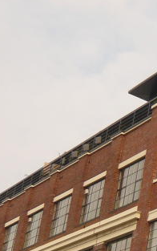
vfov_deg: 21.3
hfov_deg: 12.3
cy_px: 182
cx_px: 287
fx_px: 663
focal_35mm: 97
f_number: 2.8
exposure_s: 1/800
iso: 100
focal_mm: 4.6
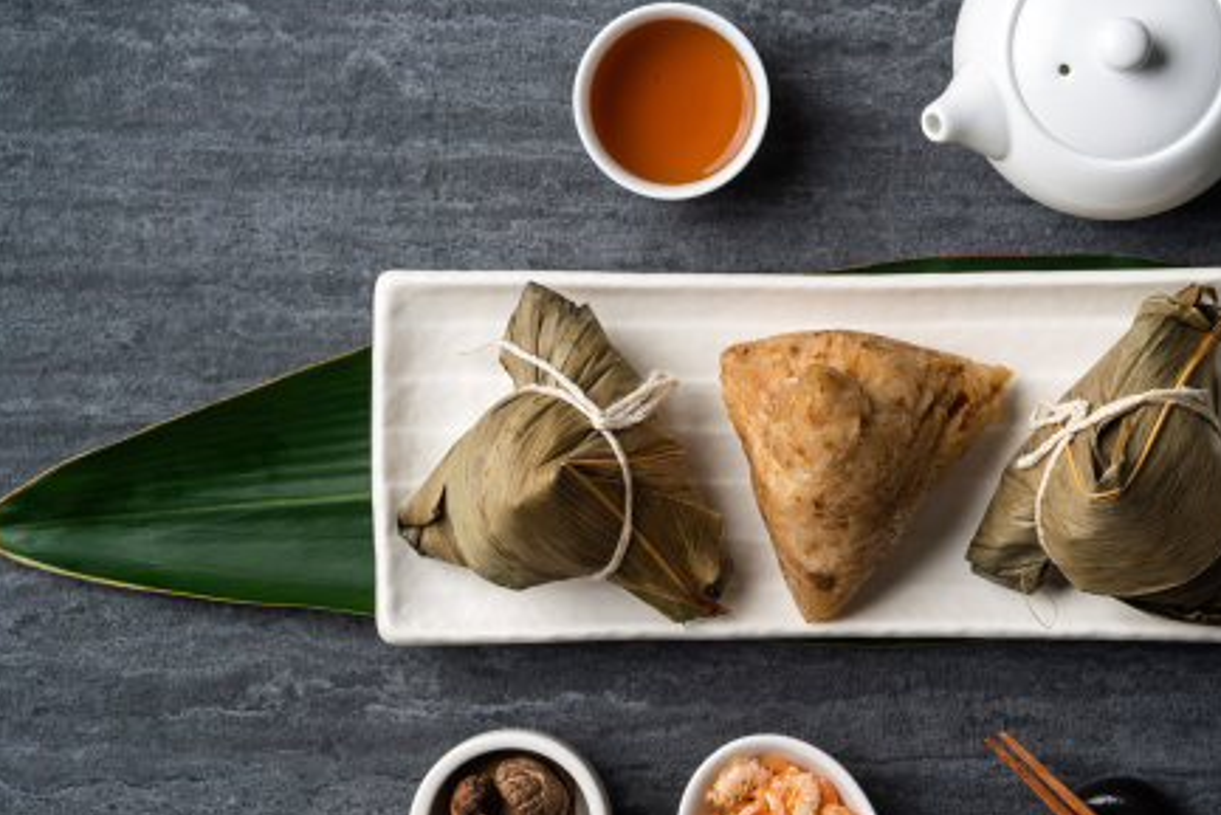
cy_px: 457
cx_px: 854
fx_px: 4173
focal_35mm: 123
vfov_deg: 11.2
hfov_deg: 16.6
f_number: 11
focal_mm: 87
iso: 100
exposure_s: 1/160
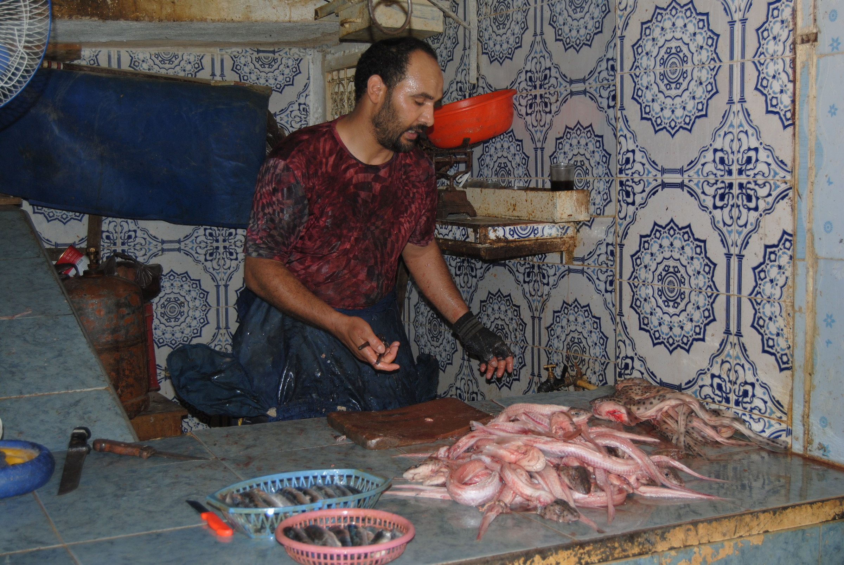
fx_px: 1127
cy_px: 282
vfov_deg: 28.1
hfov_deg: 41.1
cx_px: 422
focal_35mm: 48
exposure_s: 1/60
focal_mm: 32
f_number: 4.5
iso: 200
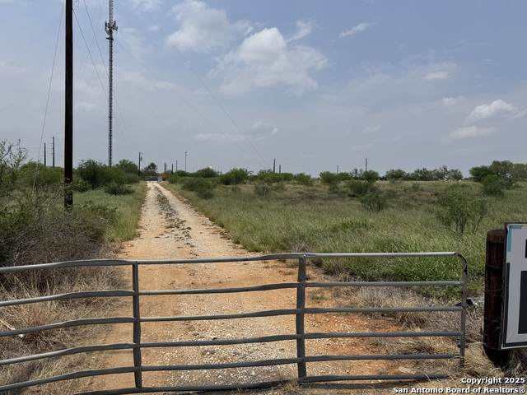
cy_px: 198
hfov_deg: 71.6
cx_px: 264
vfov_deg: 56.8
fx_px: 365
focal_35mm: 24
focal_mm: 6.76
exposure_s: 1/10417
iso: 80
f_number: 1.78
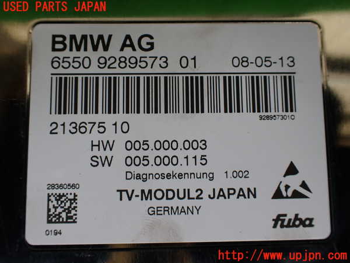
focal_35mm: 30
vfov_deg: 46.8
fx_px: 303
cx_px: 175
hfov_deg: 60.0
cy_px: 132
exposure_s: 1/125
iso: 100
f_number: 3.2
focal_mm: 5.4
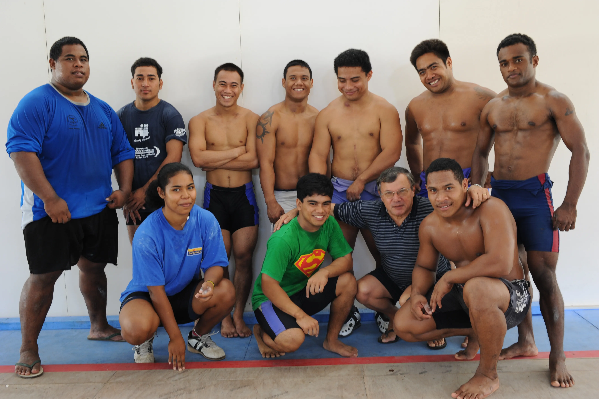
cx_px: 300
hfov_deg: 54.5
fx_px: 582
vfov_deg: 37.8
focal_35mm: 35
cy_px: 200
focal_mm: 35
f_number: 6.3
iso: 720
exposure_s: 1/30
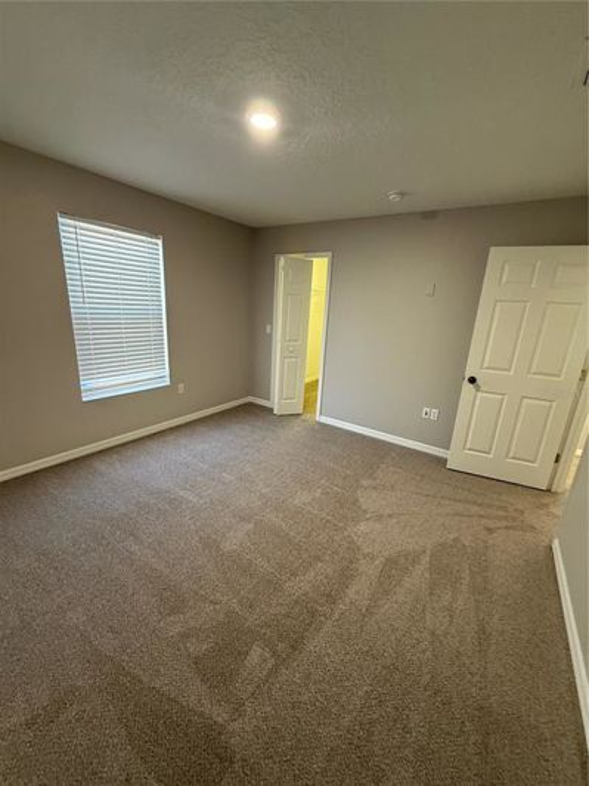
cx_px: 294
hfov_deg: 85.7
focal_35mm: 14
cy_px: 393
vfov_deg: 102.1
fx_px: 318
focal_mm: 2.22
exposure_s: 1/60
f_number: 2.2
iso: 320
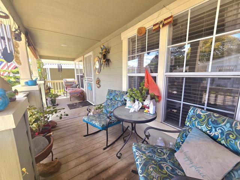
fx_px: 90
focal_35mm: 13
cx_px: 120
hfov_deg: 106.2
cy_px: 90
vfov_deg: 89.9
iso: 50
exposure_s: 1/303
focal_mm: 2.2
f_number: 2.2
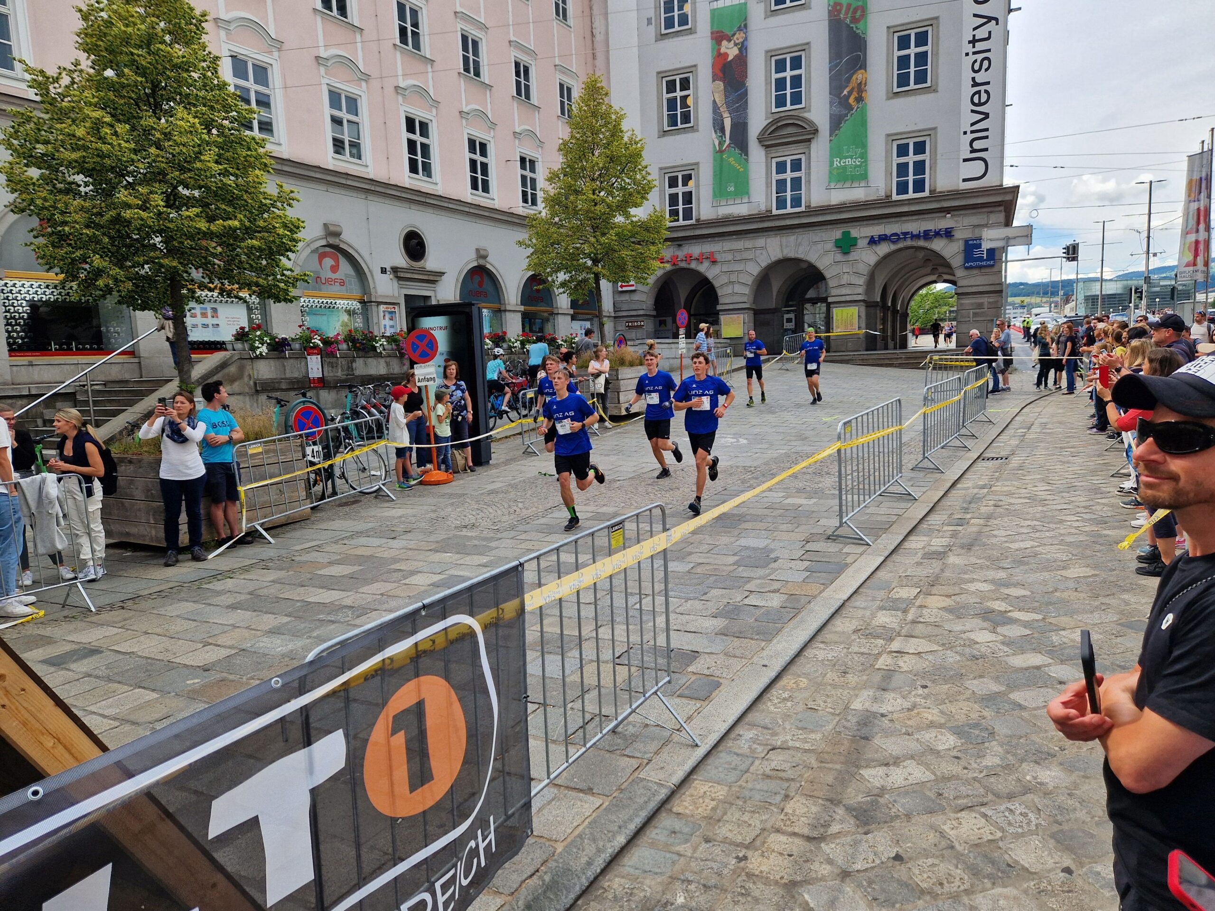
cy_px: 456
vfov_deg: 58.9
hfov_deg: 73.9
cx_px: 608
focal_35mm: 23
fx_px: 807
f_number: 1.8
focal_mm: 5.4
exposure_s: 1/706
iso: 50
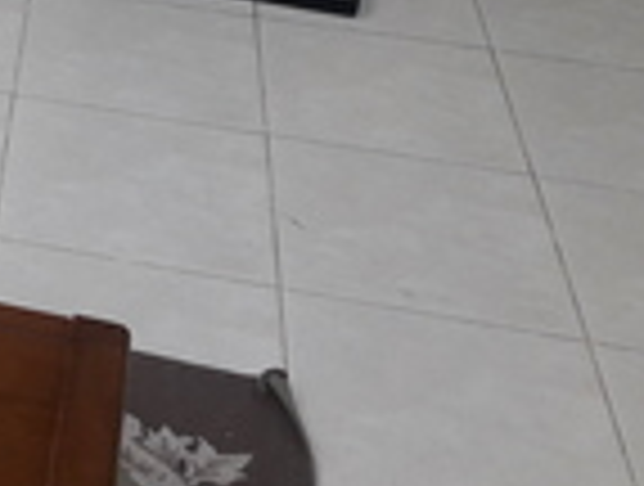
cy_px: -115
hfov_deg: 19.6
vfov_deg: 16.5
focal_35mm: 86
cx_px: -340
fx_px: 1604
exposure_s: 1/50
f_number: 1.9
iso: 80
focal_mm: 3.6
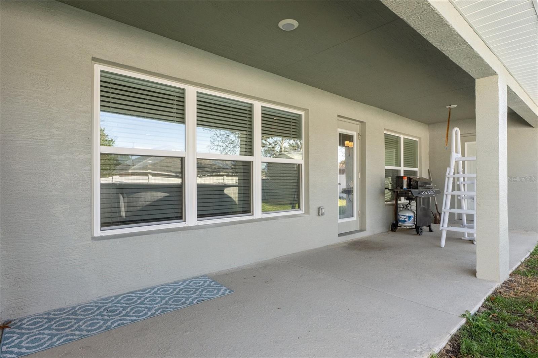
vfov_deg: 67.4
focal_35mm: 18
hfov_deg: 90.0
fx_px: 269
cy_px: 179
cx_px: 269
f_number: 8
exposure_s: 1/750
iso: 1000
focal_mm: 12
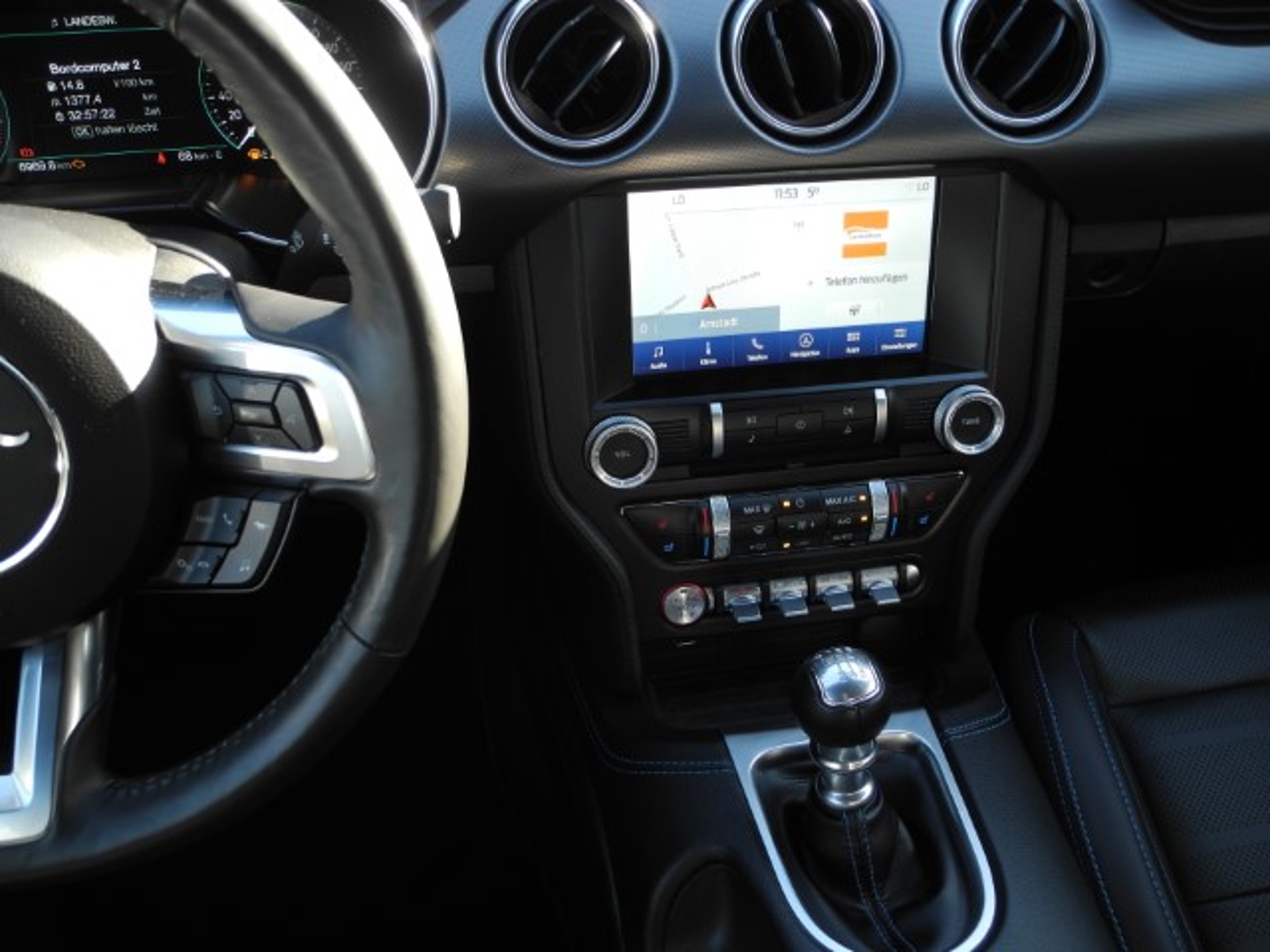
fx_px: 1027
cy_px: 476
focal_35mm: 28
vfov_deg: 49.7
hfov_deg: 63.4
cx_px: 635
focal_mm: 6
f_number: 2.8
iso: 100
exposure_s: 1/60
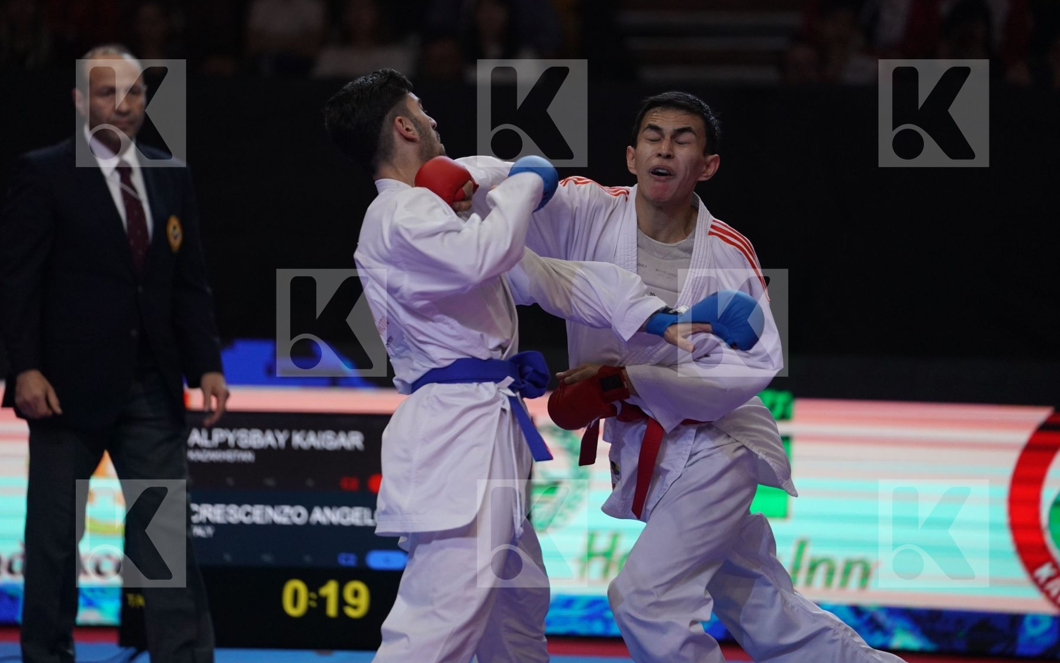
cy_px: 323
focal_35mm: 205
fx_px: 5923
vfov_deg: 6.4
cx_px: 532
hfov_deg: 10.2
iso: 2500
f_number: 2.8
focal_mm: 200
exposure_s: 1/1000
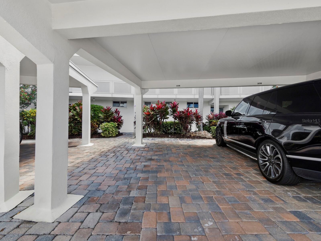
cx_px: 160
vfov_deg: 85.7
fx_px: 130
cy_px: 120
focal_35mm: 14
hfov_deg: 102.0
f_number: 11
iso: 320
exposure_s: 1/30
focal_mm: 7
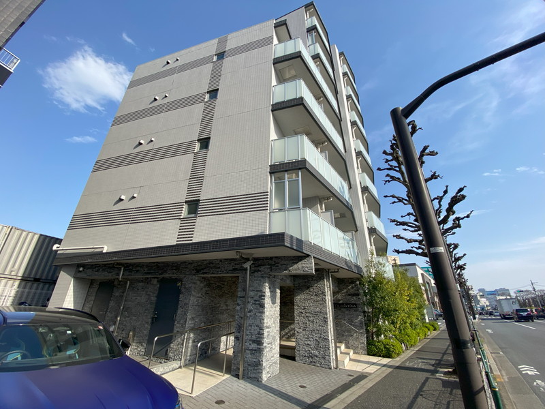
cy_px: 204
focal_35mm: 13
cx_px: 272
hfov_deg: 106.2
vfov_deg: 89.9
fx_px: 205
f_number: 2.4
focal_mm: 1.54
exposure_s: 1/813
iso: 20
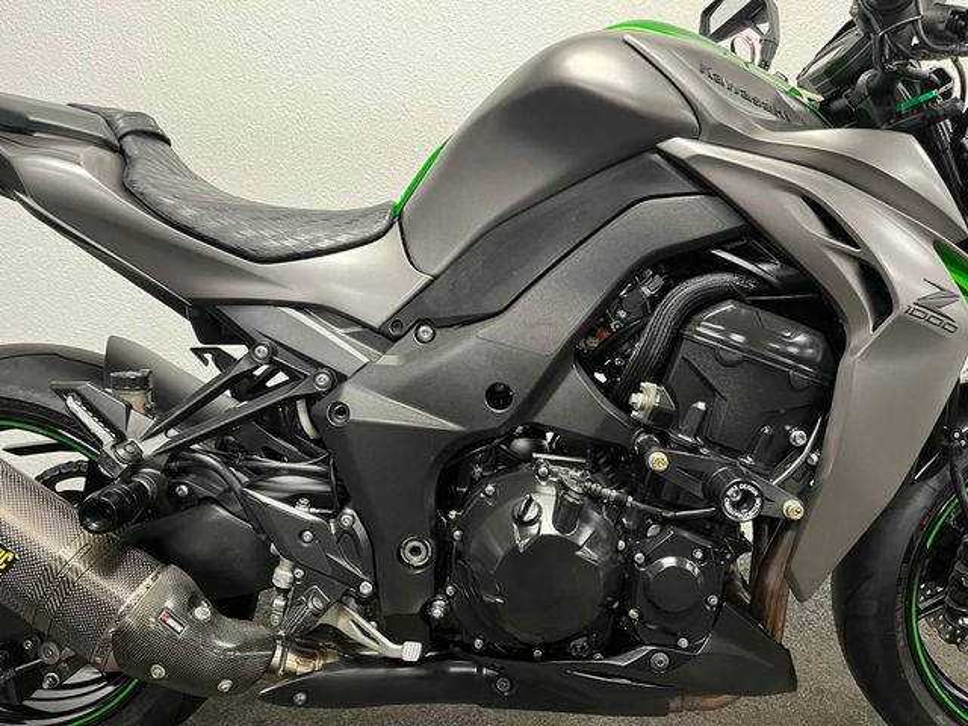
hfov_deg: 67.3
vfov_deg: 53.1
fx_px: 727
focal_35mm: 26
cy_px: 363
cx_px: 484
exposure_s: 1/50
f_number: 1.6
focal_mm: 5.1
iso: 320
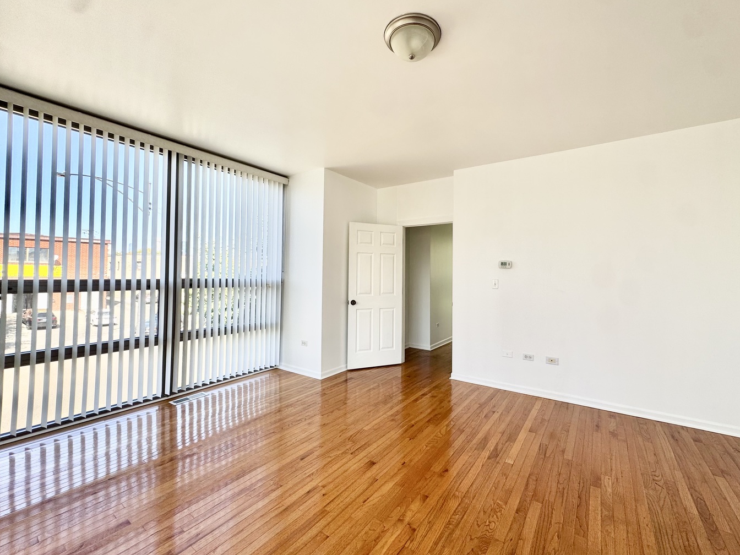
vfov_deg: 81.7
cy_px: 268
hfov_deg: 98.1
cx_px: 392
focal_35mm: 15
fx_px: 321
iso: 40
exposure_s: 1/206
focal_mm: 2.22
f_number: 2.2
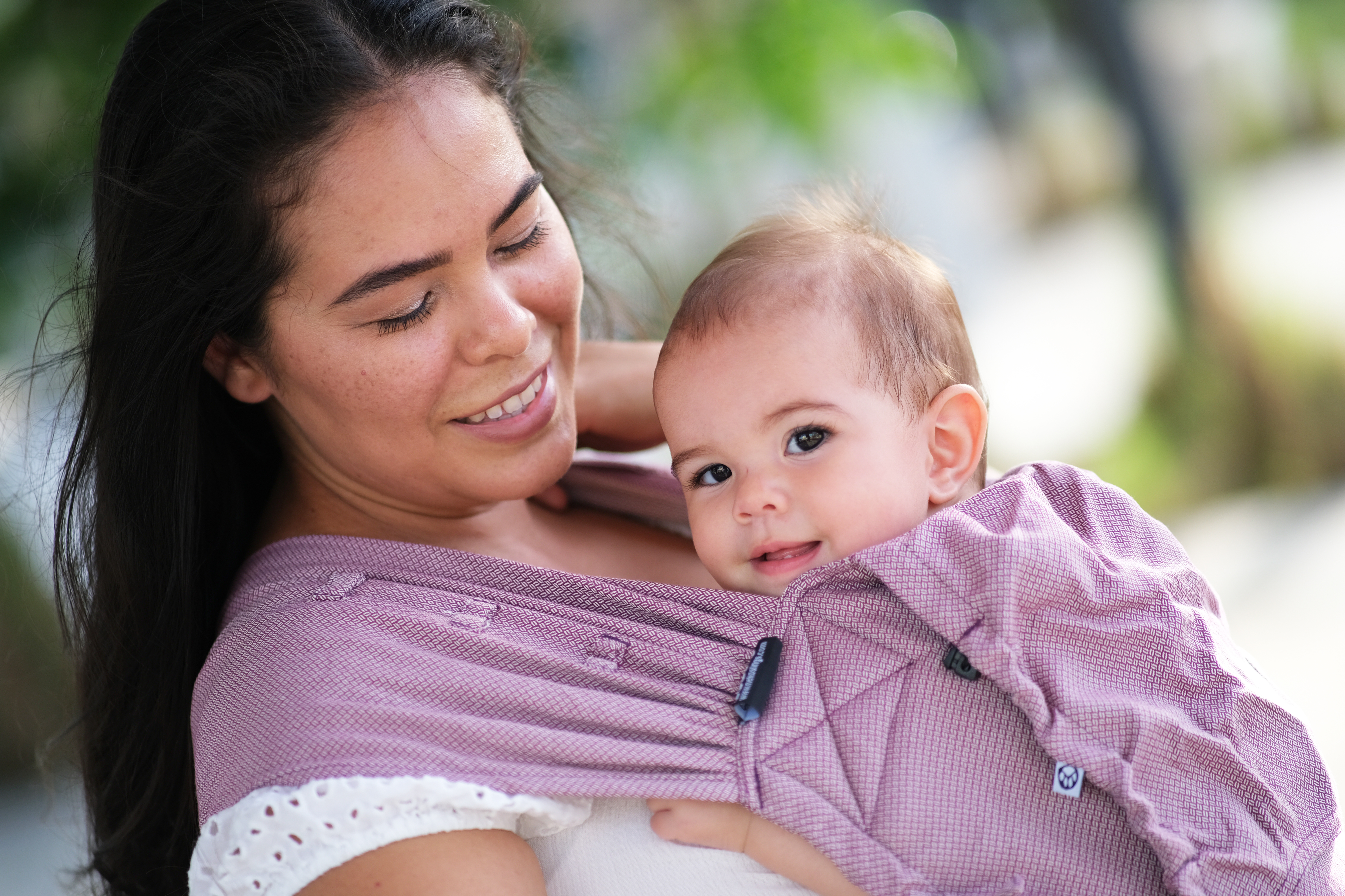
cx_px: 672
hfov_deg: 16.0
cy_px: 448
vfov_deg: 10.7
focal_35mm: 128
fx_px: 4782
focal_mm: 85
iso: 200
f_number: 1.8
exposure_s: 1/1000
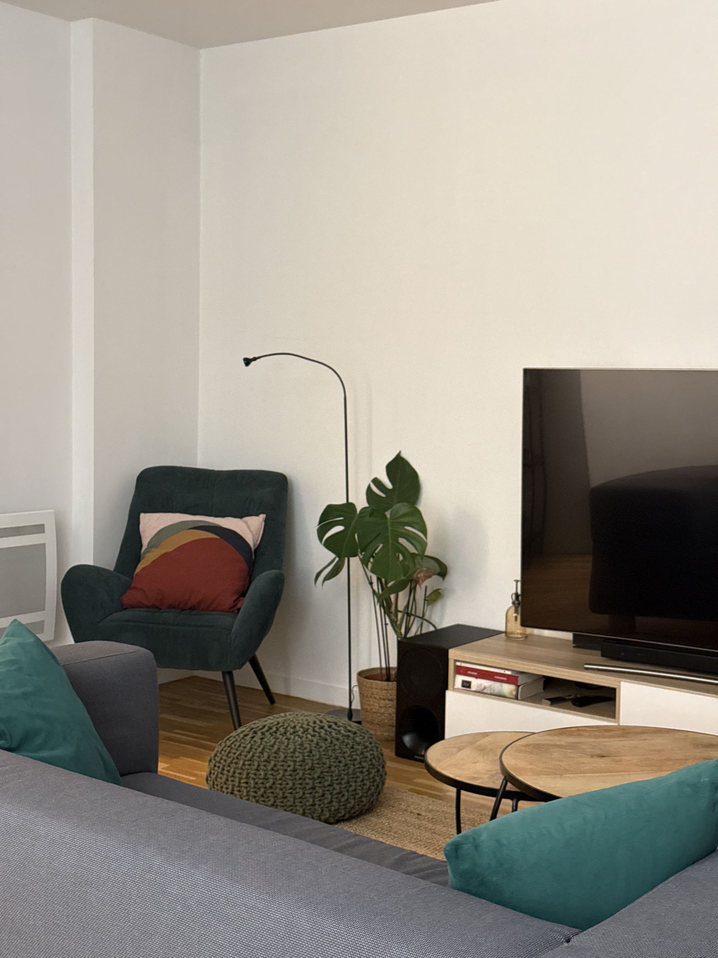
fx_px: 1327
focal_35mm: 48
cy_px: 479
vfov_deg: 39.7
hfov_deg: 30.3
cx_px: 359
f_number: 1.78
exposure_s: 1/25
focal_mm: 6.76
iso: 640
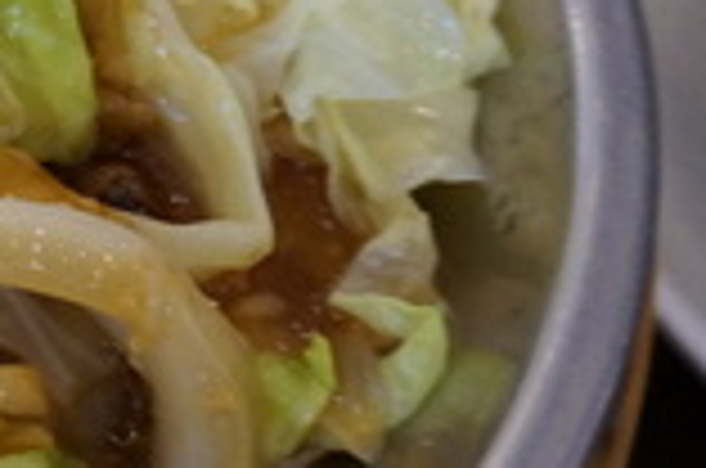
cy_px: 76
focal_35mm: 98
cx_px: -625
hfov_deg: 16.7
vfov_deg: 13.8
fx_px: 1918
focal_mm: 16
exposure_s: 1/80
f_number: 4.5
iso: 1600
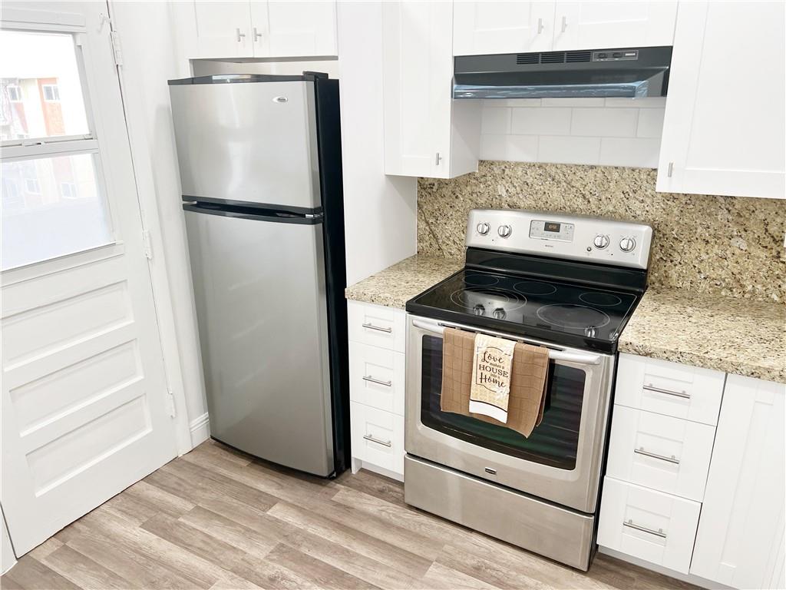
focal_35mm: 26
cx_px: 393
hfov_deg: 67.3
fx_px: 590
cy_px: 295
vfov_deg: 53.1
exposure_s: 1/120
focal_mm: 5.7
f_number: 1.5
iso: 100
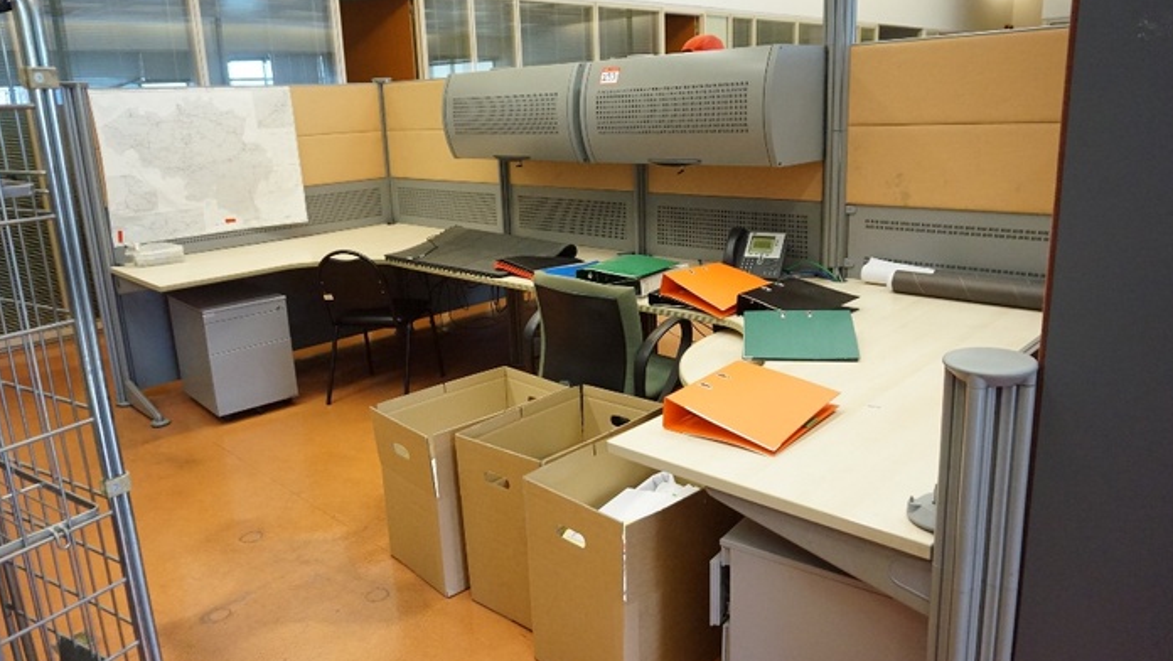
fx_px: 809
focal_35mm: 26
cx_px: 592
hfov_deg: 71.9
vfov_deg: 44.4
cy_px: 309
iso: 2500
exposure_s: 1/160
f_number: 3.5
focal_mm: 16
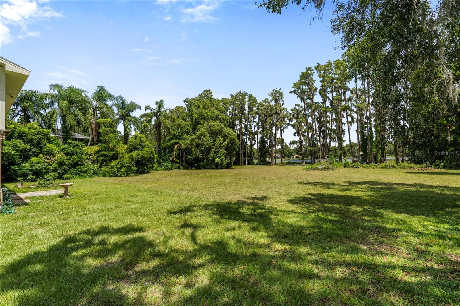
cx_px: 230
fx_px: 204
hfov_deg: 96.7
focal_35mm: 16
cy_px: 153
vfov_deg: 73.7
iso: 100
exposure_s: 1/80
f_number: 8
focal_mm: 16
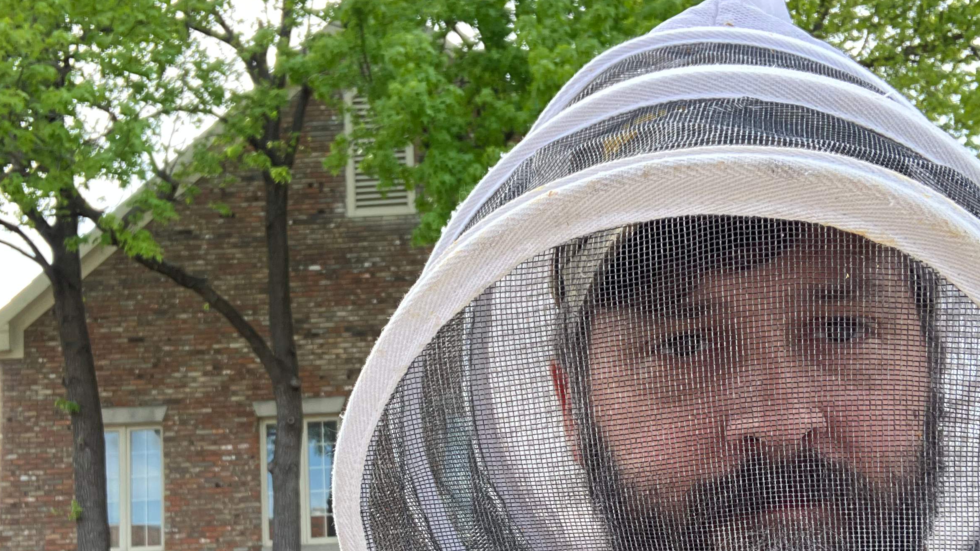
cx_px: 483
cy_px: 462
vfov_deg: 25.4
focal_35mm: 46
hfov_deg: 44.6
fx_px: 1195
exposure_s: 1/127
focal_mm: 2.87
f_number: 2.2
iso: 20
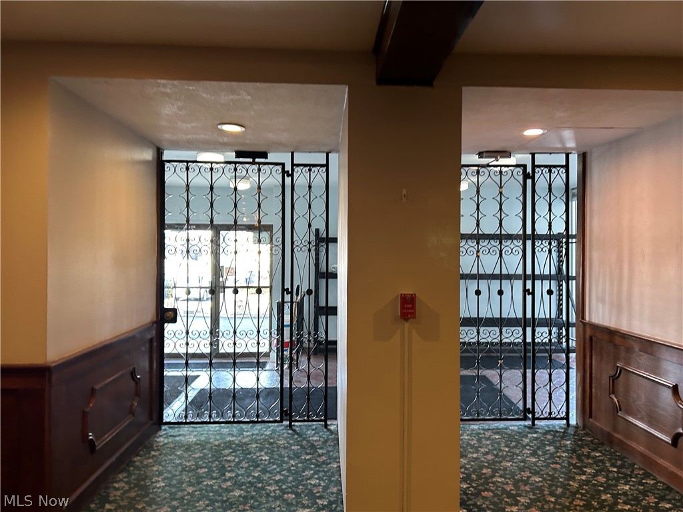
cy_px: 256
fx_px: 513
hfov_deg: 67.3
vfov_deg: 53.1
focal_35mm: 26
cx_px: 342
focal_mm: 5.7
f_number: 1.5
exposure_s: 1/60
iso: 200
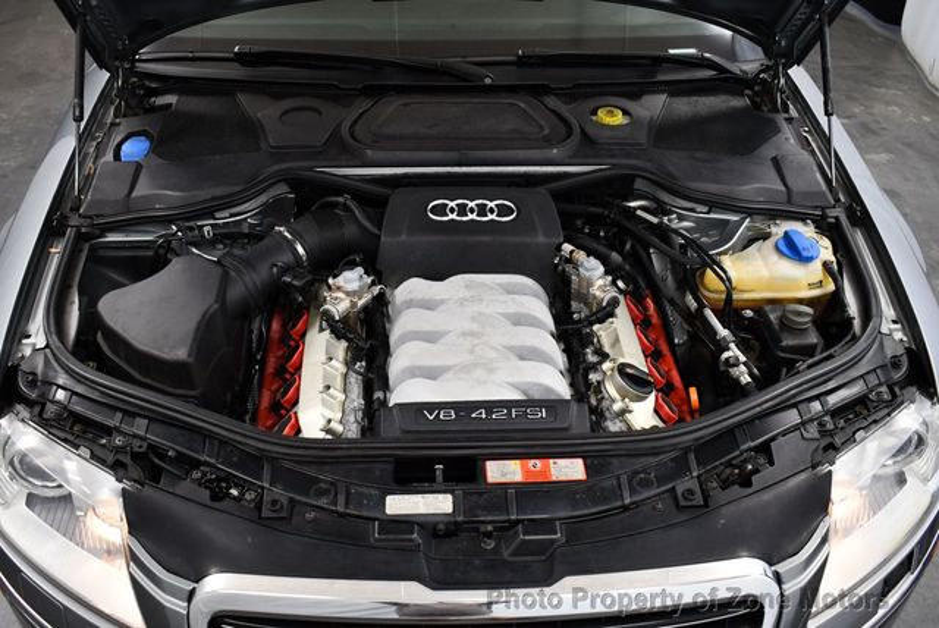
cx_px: 470
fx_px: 940
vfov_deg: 36.9
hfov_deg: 53.1
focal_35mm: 36
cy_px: 314
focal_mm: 18
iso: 1000
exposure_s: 1/125
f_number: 3.5
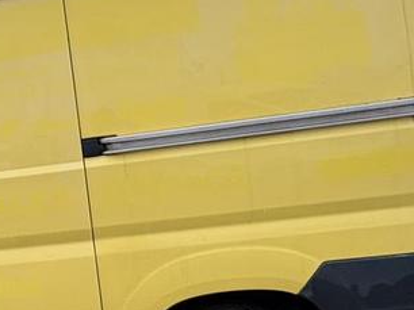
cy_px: 162
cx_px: 4
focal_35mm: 41
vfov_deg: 35.1
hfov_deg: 40.4
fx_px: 490
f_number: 2.2
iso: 50
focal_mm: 2.22
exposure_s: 1/99
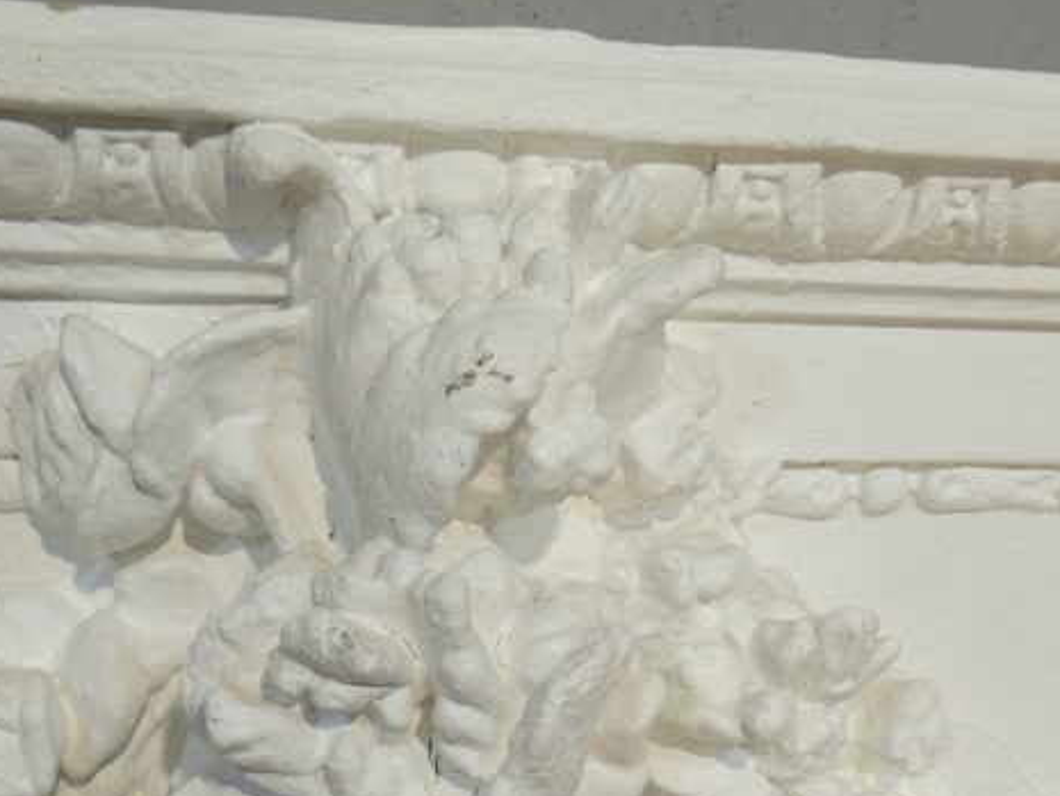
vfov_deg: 31.8
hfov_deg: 42.8
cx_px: 460
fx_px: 1348
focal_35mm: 44
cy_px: 664
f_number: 2.8
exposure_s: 1/60
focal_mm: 3.6
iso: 80
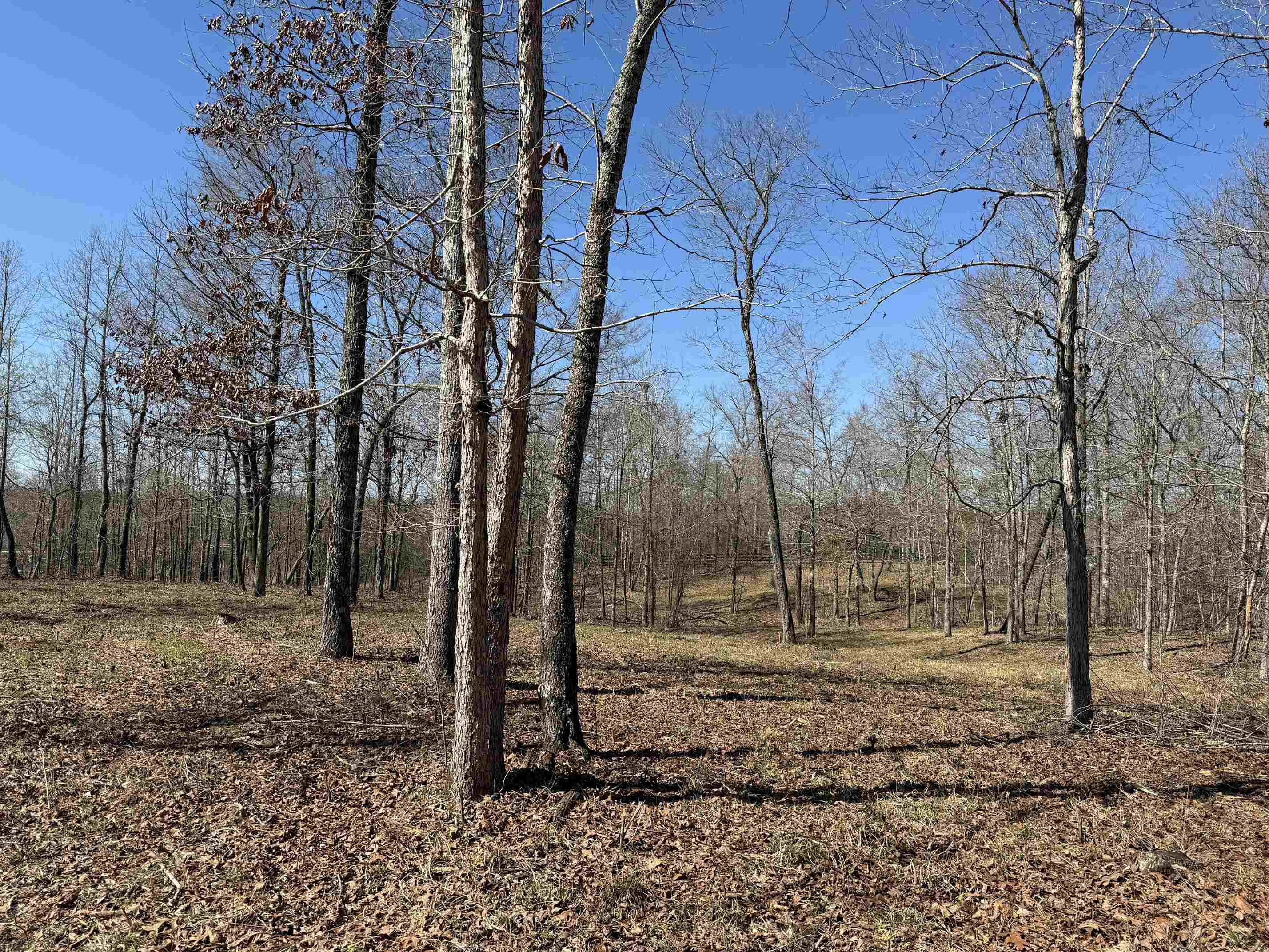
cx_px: 634
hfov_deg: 71.6
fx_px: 880
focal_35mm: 24
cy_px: 476
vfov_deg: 56.8
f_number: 1.78
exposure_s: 1/3279
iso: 80
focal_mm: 6.76
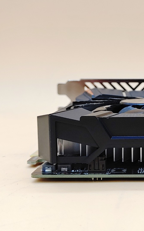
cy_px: 114
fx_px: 396
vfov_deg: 32.5
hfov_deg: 20.1
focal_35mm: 63
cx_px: 140
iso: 50
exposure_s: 1/78
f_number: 1.8
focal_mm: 4.36
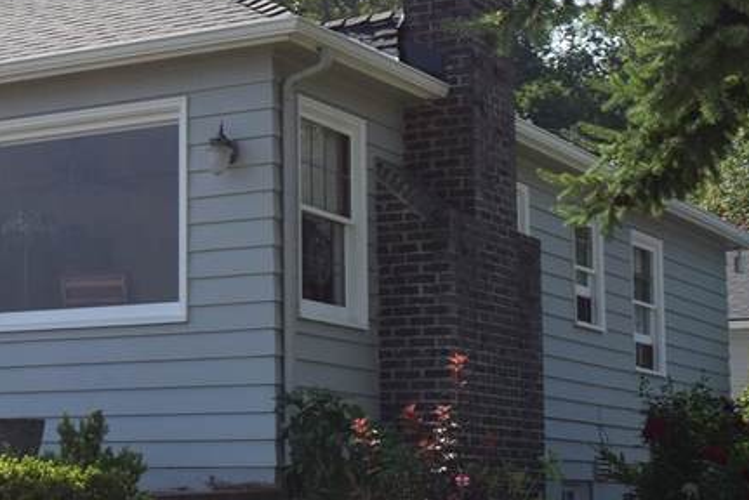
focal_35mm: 89
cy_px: 270
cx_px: -31
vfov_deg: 15.4
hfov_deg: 21.9
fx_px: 1853
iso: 100
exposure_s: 1/200
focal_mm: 20
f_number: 10
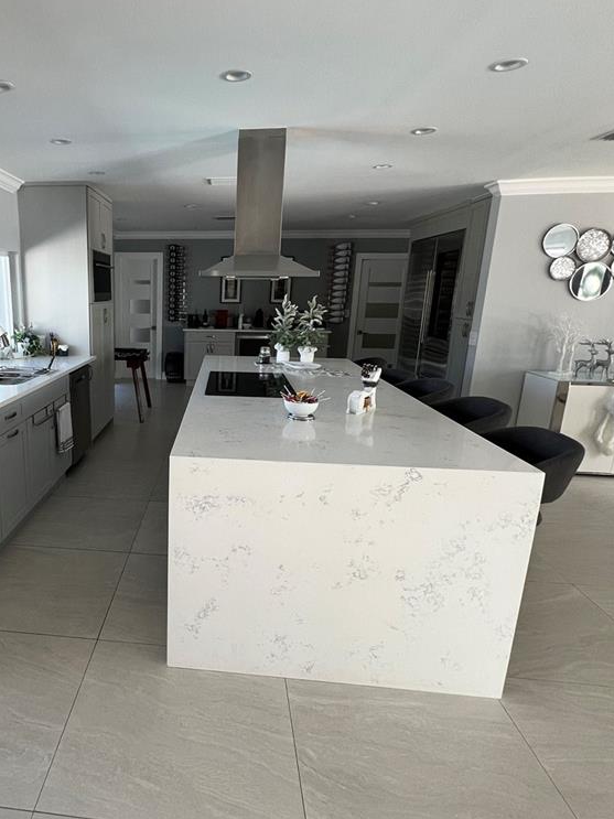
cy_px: 423
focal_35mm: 21
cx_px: 160
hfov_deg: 60.3
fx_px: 497
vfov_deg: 79.0
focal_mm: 1.57
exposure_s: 1/120
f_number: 1.8
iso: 80
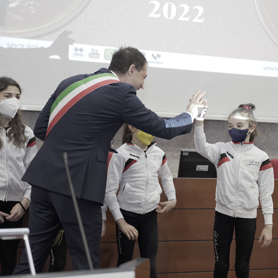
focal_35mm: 52
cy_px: 140
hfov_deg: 32.8
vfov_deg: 32.8
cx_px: 152
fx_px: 472
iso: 3200
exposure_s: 1/100
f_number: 2.8
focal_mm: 40
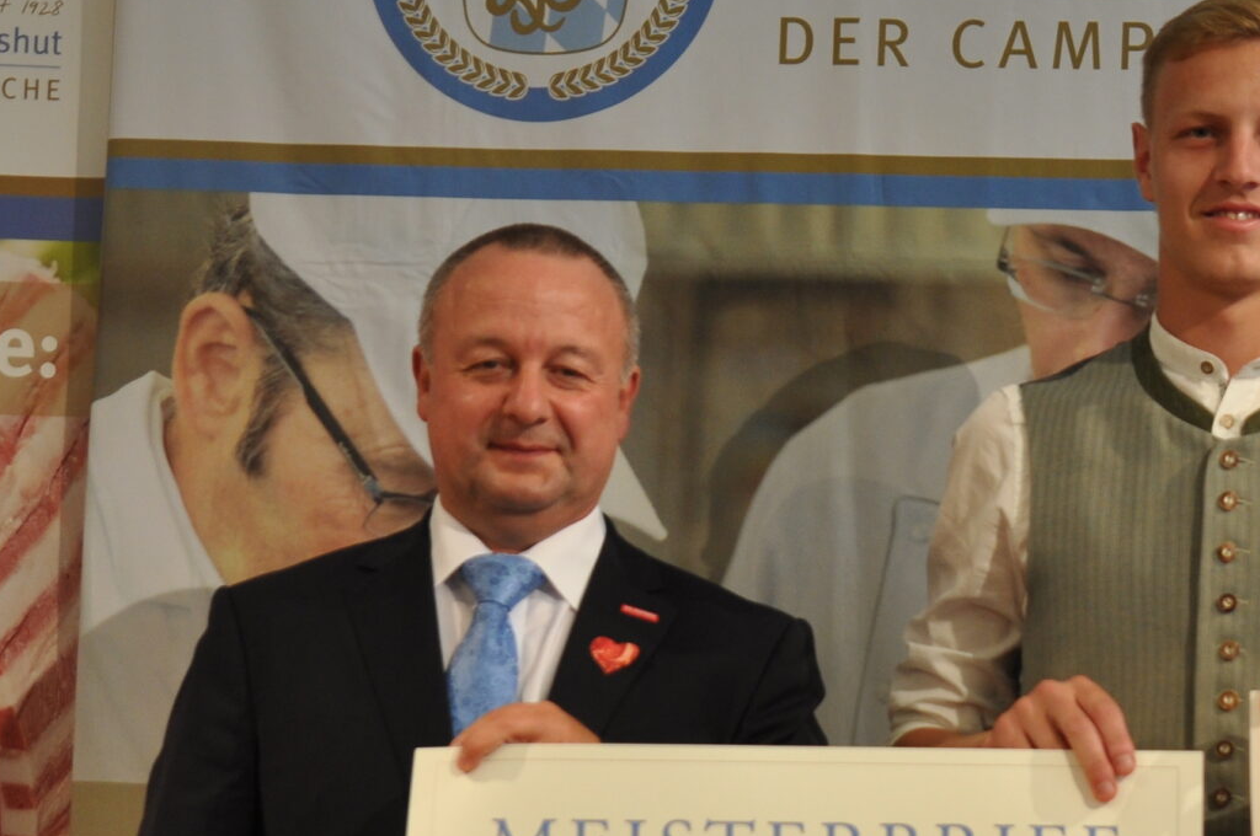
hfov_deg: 17.5
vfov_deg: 11.7
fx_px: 4064
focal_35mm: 116
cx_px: 994
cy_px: 716
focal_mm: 31
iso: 400
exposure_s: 1/60
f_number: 4
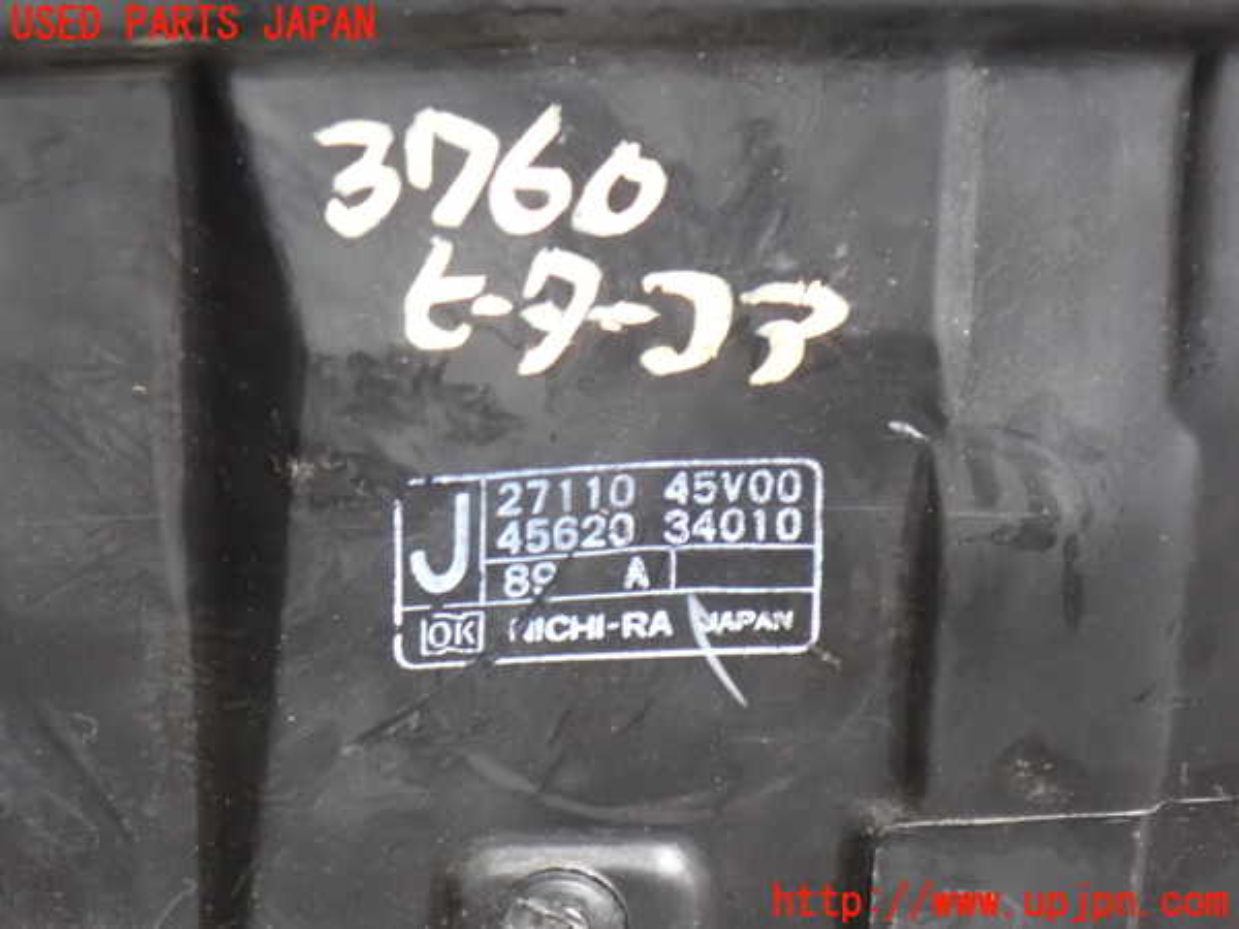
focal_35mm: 100
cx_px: 620
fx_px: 3579
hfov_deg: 19.6
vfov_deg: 14.8
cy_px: 464
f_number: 4.9
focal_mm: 18
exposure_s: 1/25
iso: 1600
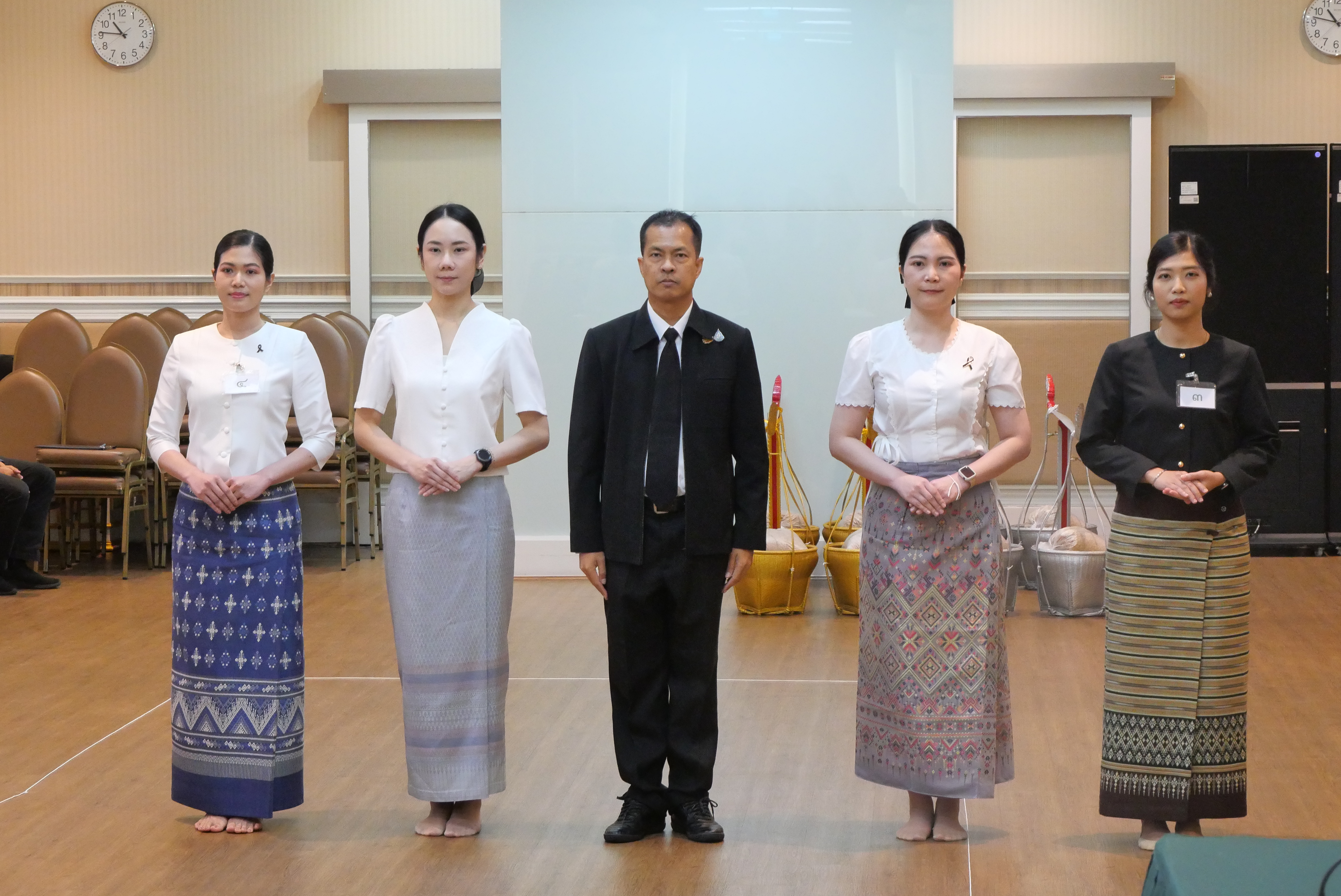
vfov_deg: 13.6
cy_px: 448
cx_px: 670
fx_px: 3764
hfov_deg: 20.2
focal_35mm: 101
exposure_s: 1/50
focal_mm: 49
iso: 3200
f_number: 5.6
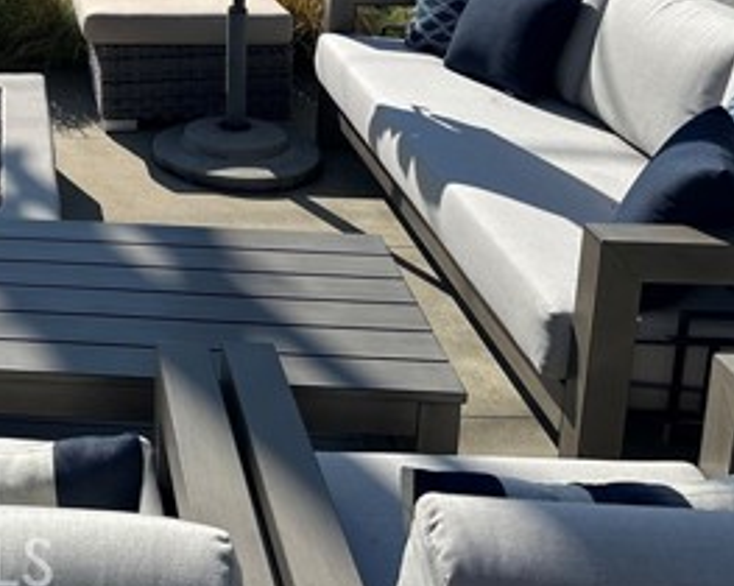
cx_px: -61
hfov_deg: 29.9
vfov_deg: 24.7
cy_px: -67
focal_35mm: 57
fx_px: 1237
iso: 80
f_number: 1.78
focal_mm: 6.86
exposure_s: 1/7042
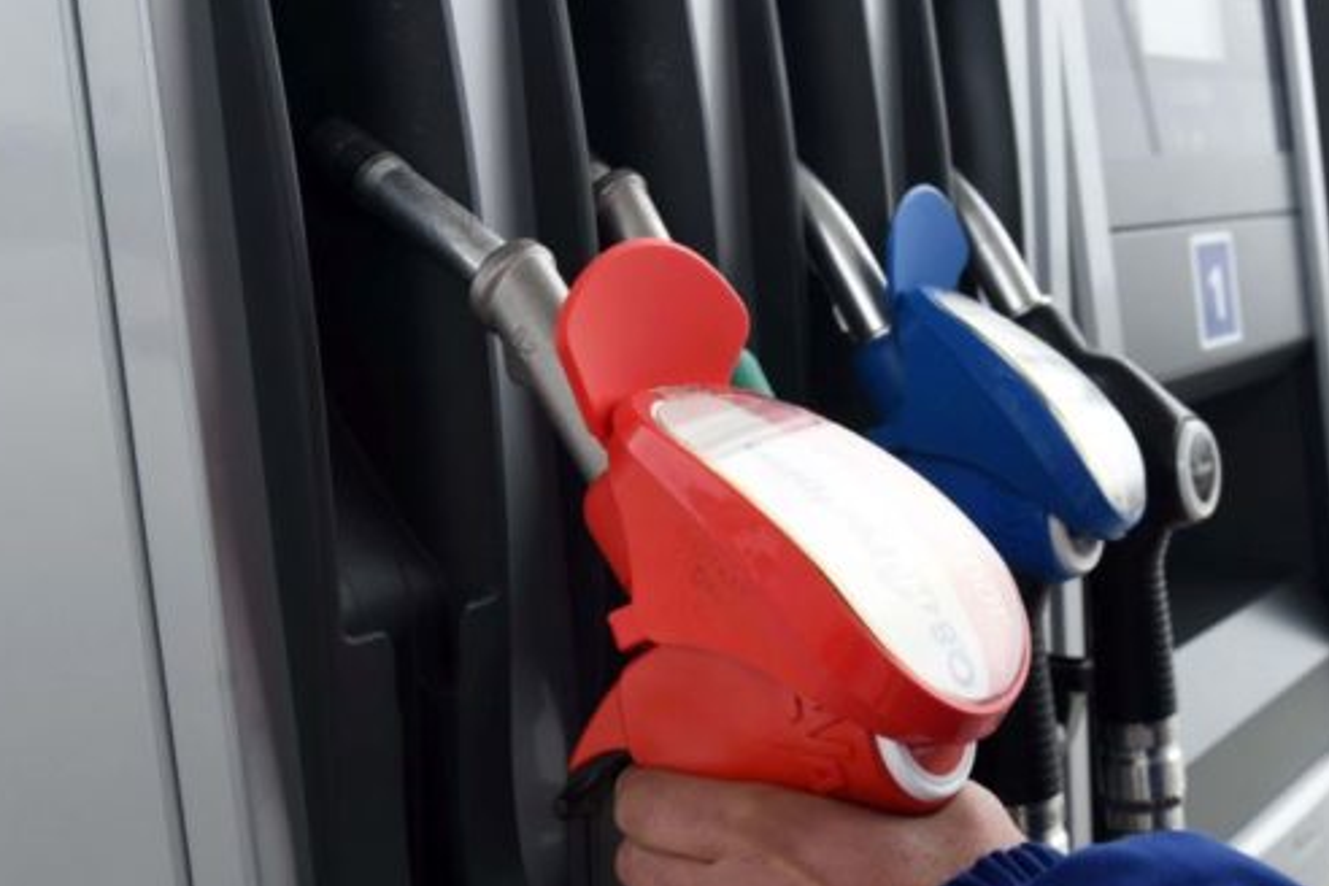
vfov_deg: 26.9
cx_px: 783
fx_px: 1846
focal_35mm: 50
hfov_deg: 39.5
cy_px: 540
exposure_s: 1/320
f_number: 6.3
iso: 800
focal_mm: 32
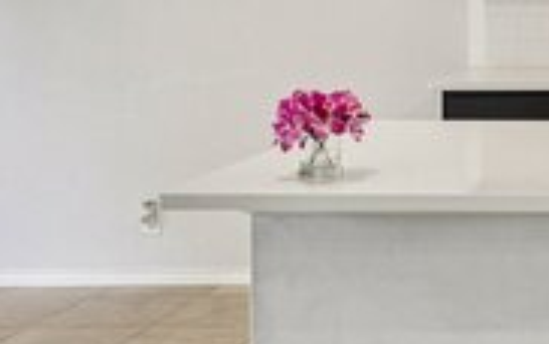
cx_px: 766
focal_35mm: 81
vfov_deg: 15.7
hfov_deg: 22.2
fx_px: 1210
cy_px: -35
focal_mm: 22.5
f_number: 8
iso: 400
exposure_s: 1/10
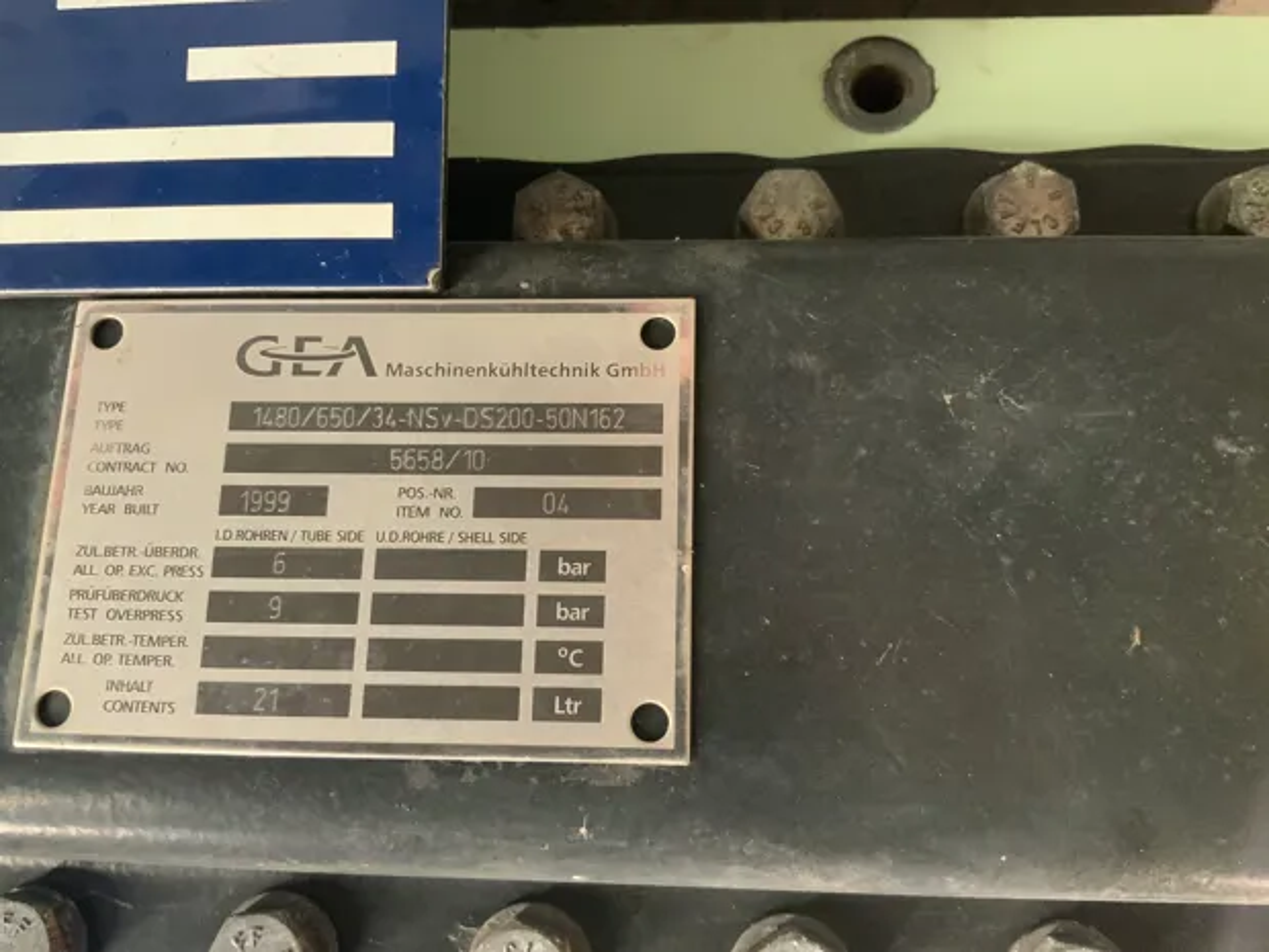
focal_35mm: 29
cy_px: 476
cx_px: 634
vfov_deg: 48.2
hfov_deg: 61.7
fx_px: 1063
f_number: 1.8
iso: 400
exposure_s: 1/25
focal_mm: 3
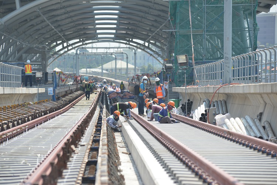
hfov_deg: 10.3
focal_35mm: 200
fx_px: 1539
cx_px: 138
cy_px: 92
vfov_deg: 6.9
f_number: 6.3
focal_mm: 200
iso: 320
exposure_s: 1/800
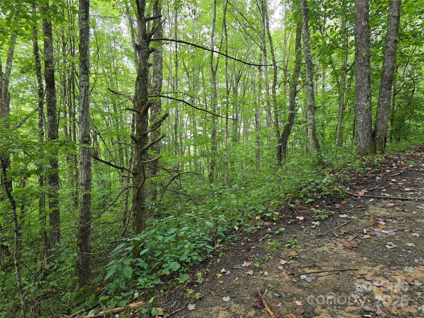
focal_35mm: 23
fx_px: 282
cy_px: 159
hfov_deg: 73.9
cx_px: 212
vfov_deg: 58.9
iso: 250
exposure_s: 1/120
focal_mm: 6.3
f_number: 1.7
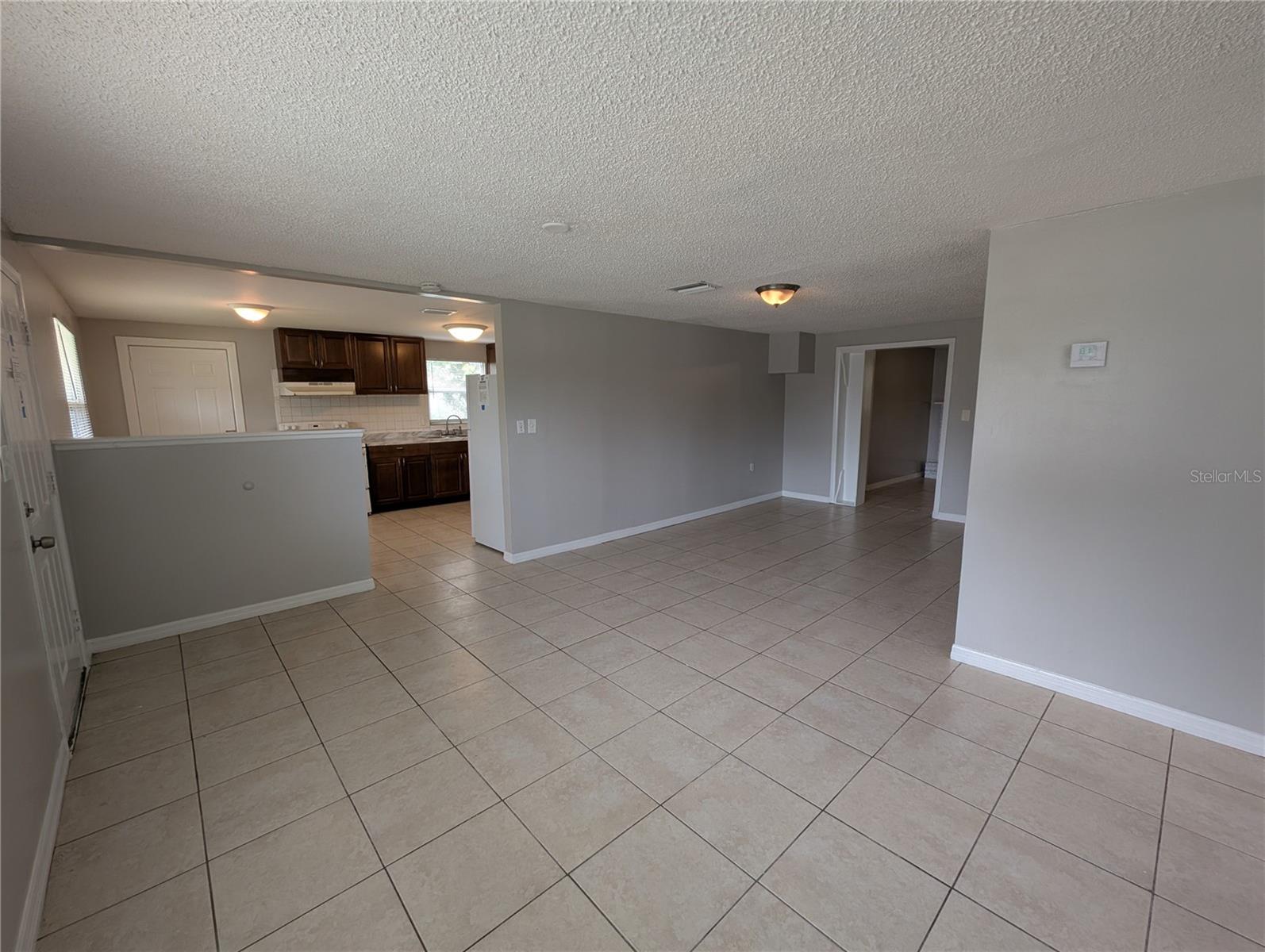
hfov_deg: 106.1
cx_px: 632
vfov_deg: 90.1
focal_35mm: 13
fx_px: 476
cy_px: 476
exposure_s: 1/120
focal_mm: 1.95
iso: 117
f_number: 2.2
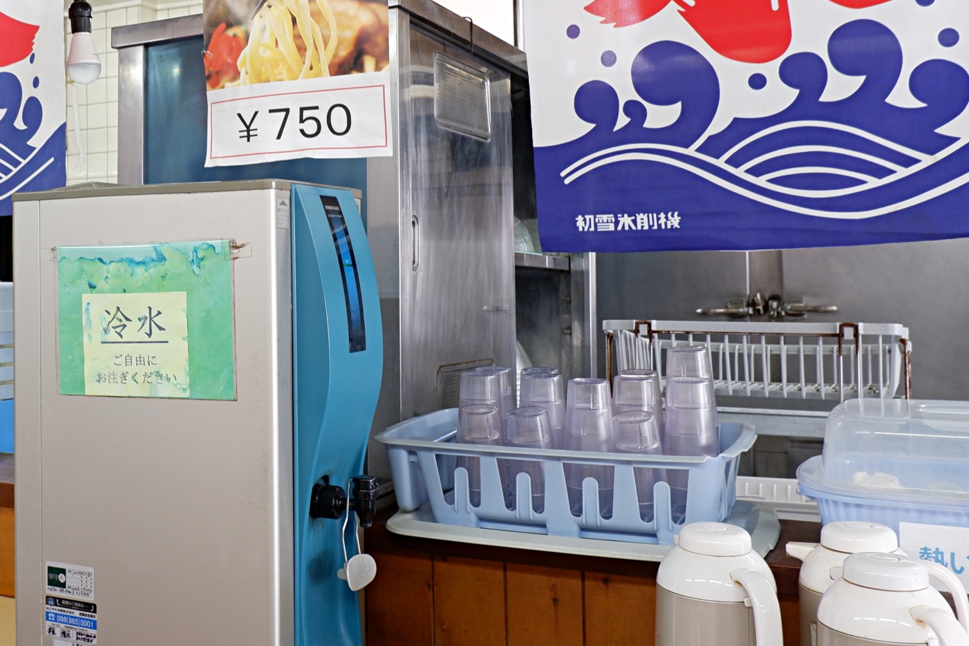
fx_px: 1131
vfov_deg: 31.8
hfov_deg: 44.8
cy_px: 245
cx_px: 237
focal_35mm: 42
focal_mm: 15
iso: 400
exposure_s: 1/25
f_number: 4
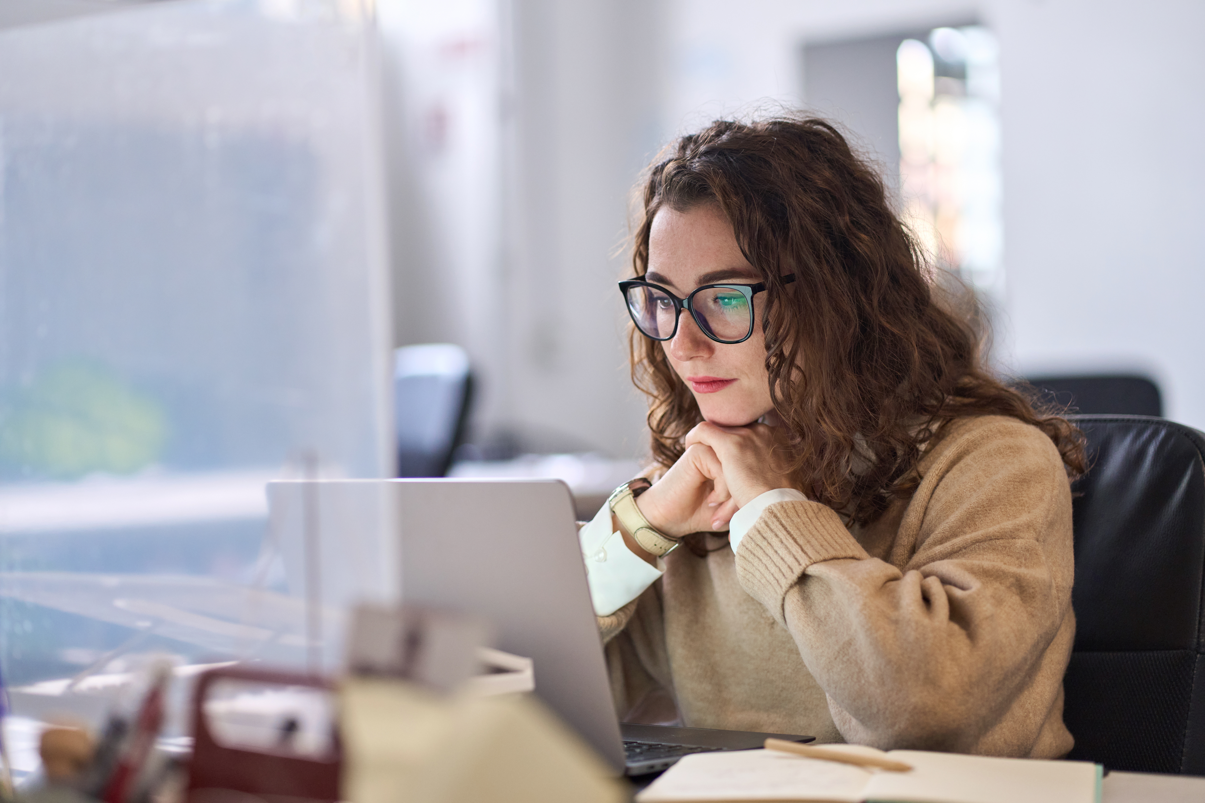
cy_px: 402
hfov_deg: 23.9
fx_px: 2845
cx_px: 602
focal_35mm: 85
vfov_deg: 16.1
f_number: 2.2
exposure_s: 1/160
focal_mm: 85
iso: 800
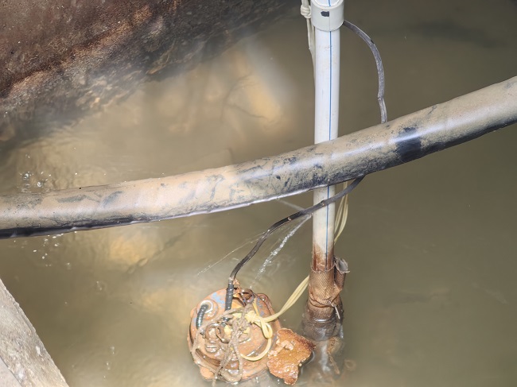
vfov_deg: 11.0
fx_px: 2016
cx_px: 258
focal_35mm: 135
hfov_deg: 14.6
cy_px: 194
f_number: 3.4
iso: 64
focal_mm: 14.46
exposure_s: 1/50
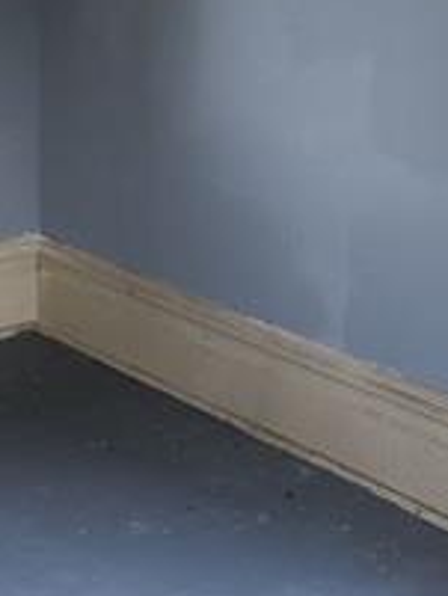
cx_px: 45
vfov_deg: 20.4
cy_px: -178
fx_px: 1517
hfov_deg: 16.6
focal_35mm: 88
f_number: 1.8
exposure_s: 1/50
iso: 64
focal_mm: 6.4
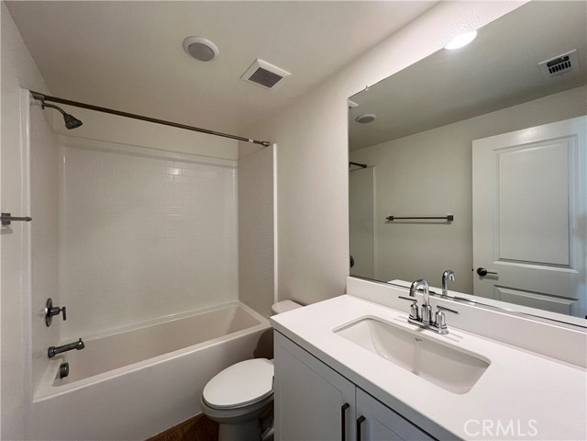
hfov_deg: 106.2
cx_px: 294
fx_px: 220
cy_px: 220
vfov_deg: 89.9
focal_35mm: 13
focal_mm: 1.57
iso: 200
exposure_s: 1/120
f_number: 1.8
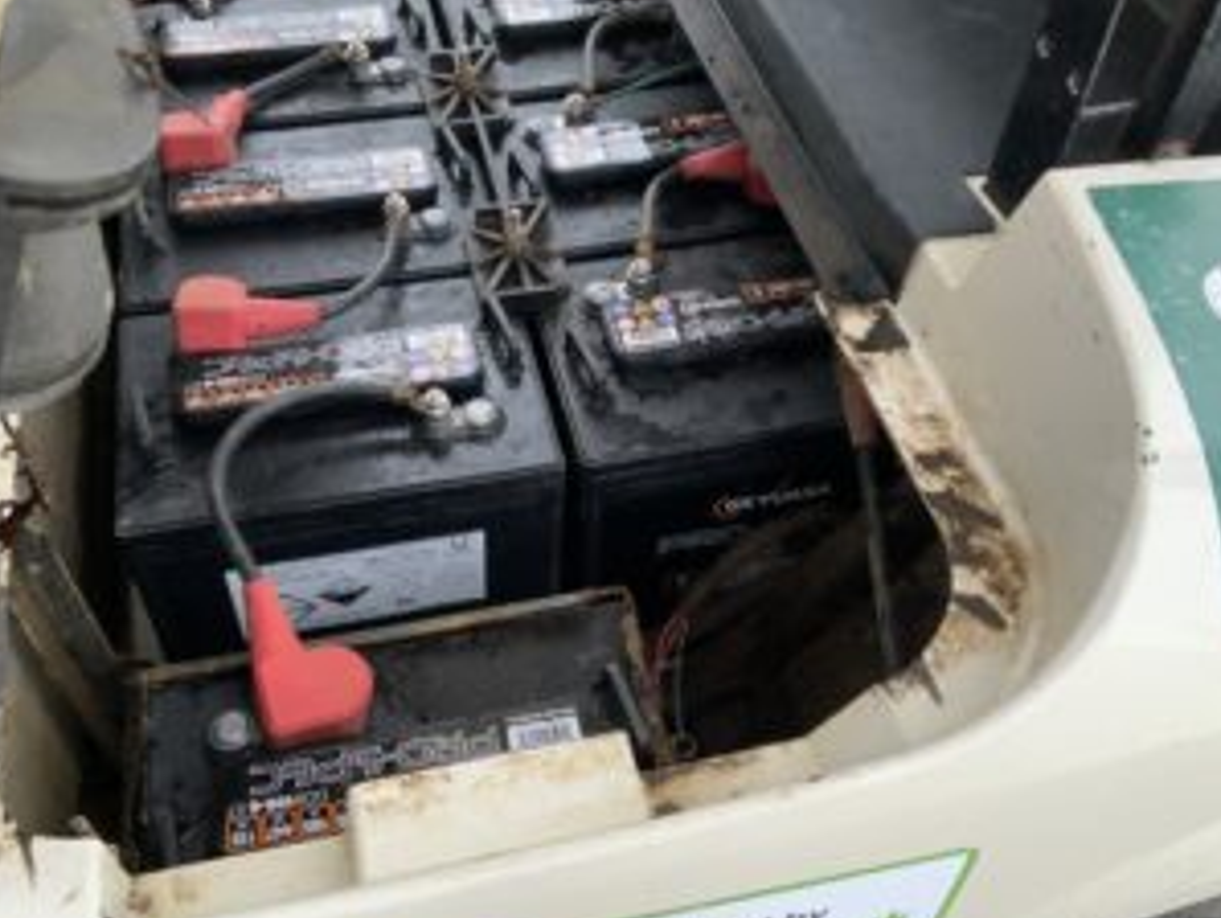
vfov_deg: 40.7
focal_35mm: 35
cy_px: 418
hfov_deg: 52.5
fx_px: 1236
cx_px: 557
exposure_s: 1/60
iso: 125
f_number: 1.8
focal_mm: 3
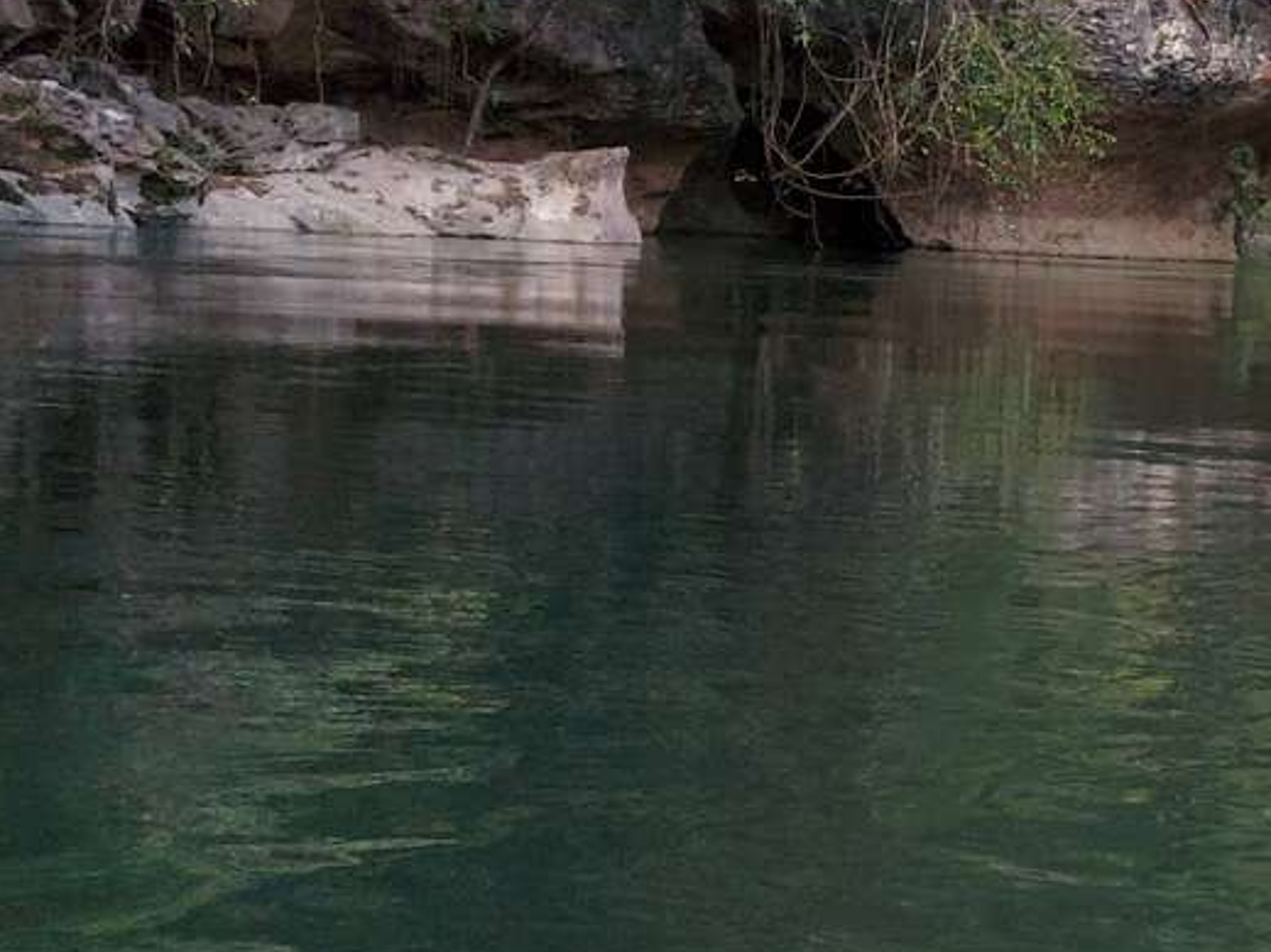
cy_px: 639
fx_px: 3928
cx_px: 2341
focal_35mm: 107
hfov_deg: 15.6
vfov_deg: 13.8
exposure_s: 1/381
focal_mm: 5.23
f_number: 1.8
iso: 32
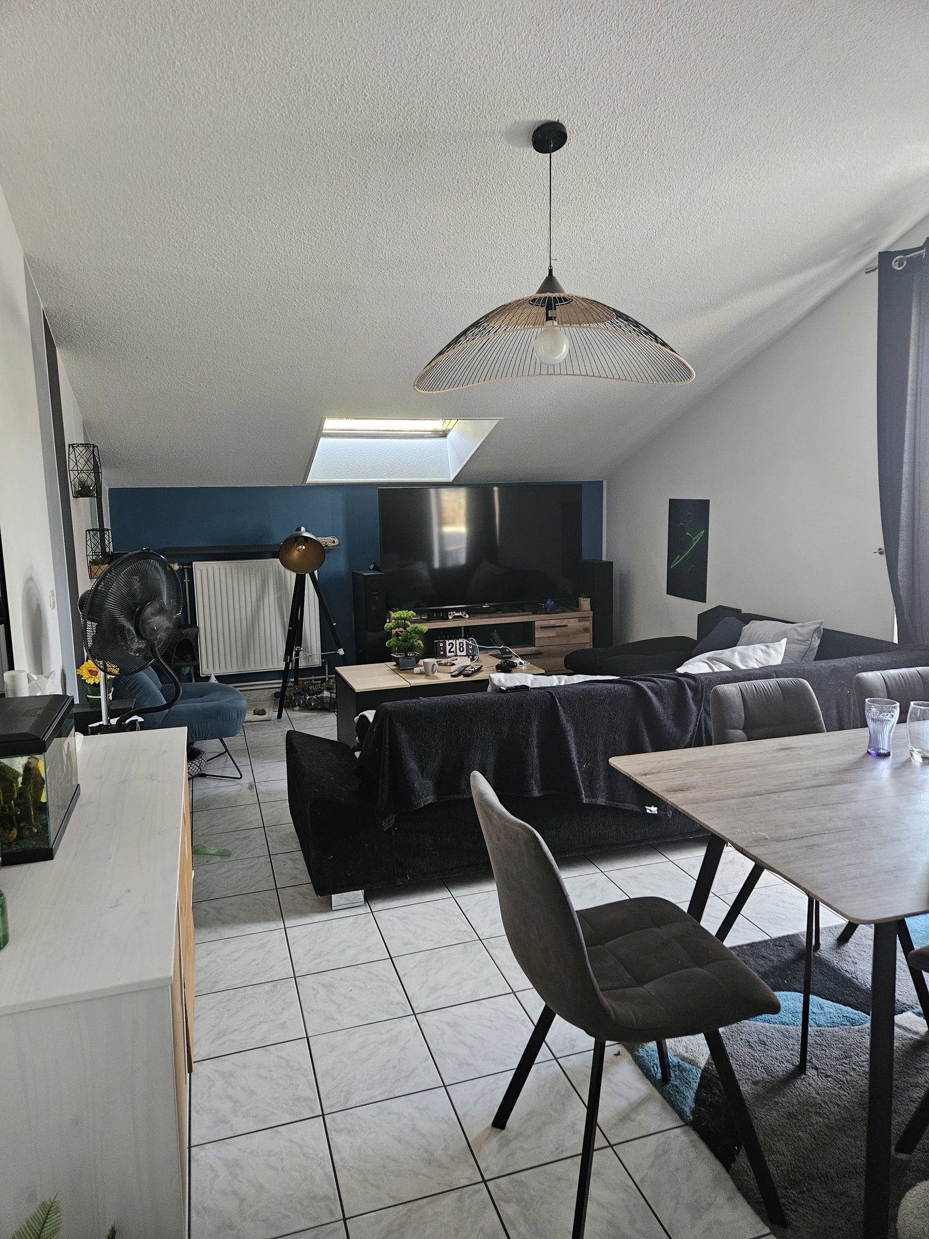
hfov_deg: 58.9
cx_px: 464
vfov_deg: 73.9
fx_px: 823
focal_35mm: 23
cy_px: 620
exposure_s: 1/100
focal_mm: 5.4
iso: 640
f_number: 1.8
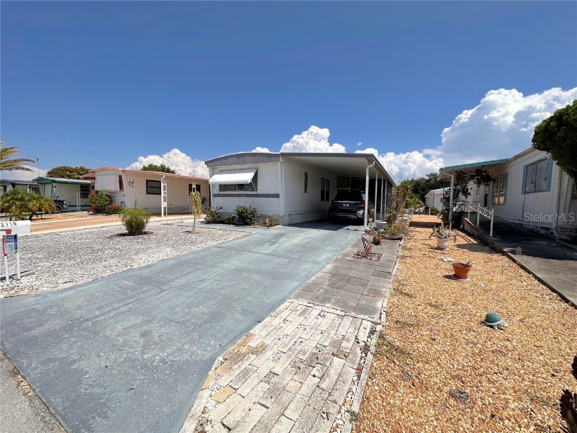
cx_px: 288
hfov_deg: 102.1
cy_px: 216
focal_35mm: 14
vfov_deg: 85.7
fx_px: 233
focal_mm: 2.22
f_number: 2.2
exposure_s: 1/4000
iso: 50
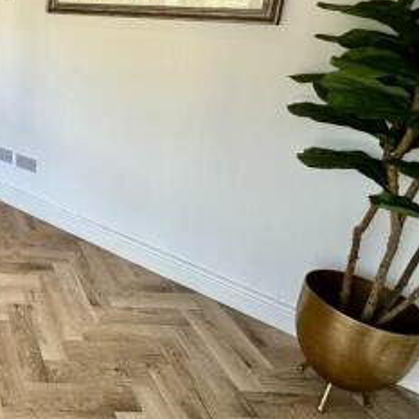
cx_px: -93
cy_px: 93
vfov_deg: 49.9
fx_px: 425
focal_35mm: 31
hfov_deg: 38.0
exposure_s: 1/100
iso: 64
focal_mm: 2.22
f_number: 2.2
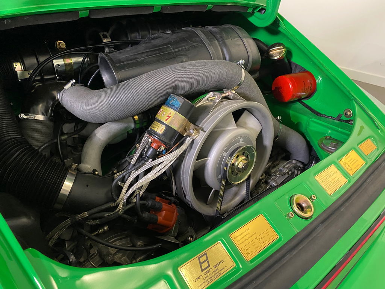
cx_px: 192
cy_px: 144
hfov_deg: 67.3
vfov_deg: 53.1
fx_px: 289
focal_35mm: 26
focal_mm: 4.25
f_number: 1.8
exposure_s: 1/25
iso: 500
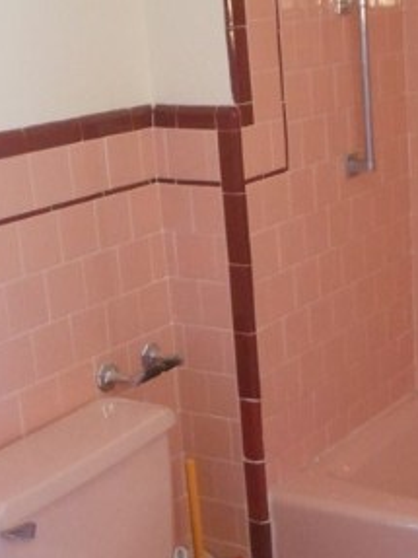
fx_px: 1080
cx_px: 257
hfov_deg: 21.9
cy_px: 340
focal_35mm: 67
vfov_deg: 28.9
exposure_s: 1/25
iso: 400
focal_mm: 4.5
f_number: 3.2
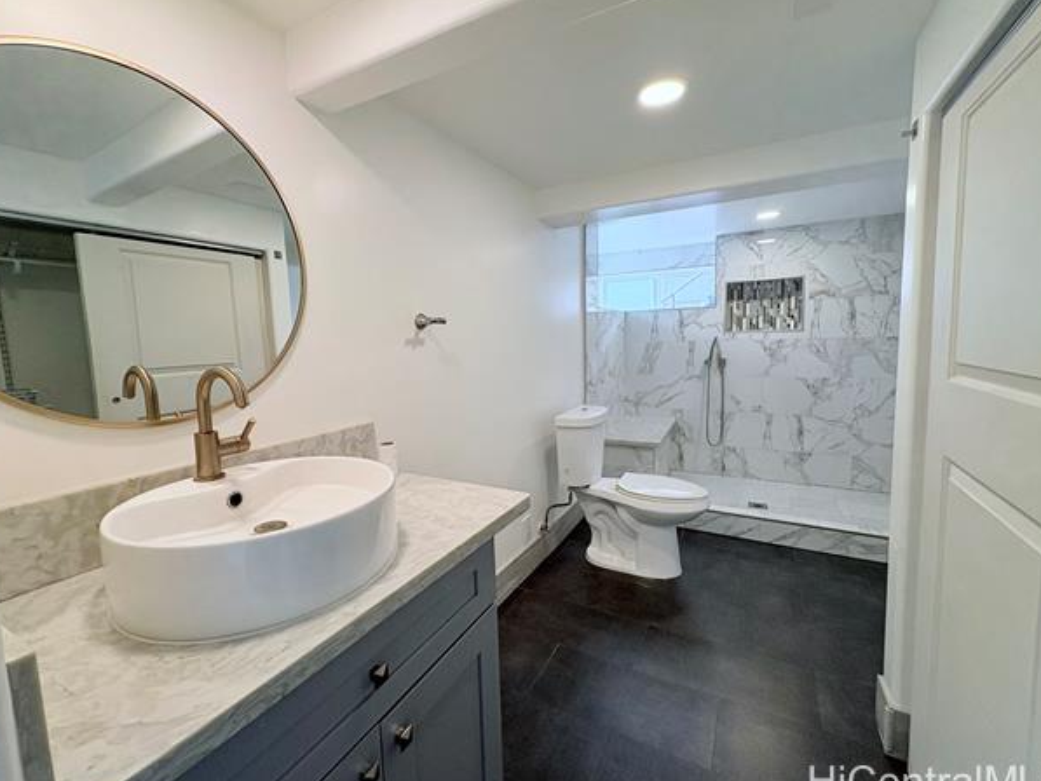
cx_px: 507
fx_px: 451
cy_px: 380
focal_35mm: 15
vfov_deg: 81.7
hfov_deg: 98.1
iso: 125
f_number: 2.2
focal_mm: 2.22
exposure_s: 1/120
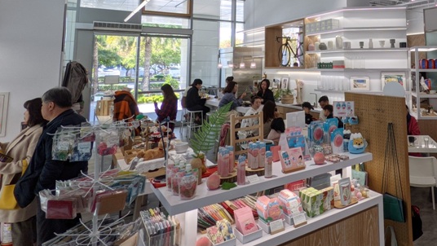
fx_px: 301
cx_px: 320
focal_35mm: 26
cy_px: 30
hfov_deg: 68.0
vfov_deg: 41.4
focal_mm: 2.22
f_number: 2.2
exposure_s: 1/120
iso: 32
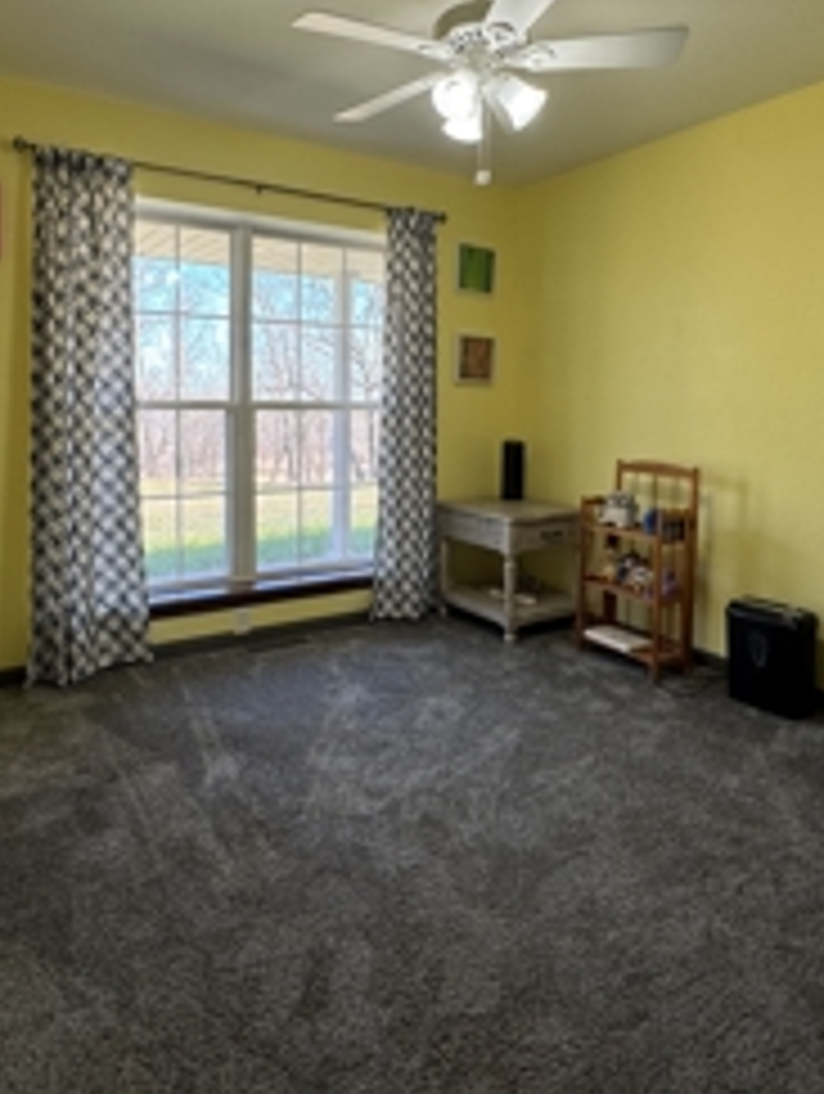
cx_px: 392
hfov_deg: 59.0
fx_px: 728
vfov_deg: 72.9
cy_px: 428
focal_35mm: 23
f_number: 2.2
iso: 80
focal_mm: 2.22
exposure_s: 1/120
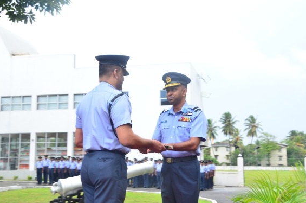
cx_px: 161
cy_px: 107
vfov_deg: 26.4
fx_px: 433
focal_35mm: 51
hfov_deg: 39.0
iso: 250
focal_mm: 32
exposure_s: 1/100
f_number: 5
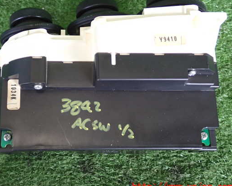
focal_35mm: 47
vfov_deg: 32.1
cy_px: 90
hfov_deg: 39.4
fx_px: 323
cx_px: 99
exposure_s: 1/40
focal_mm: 7.31
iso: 320
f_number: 2.8
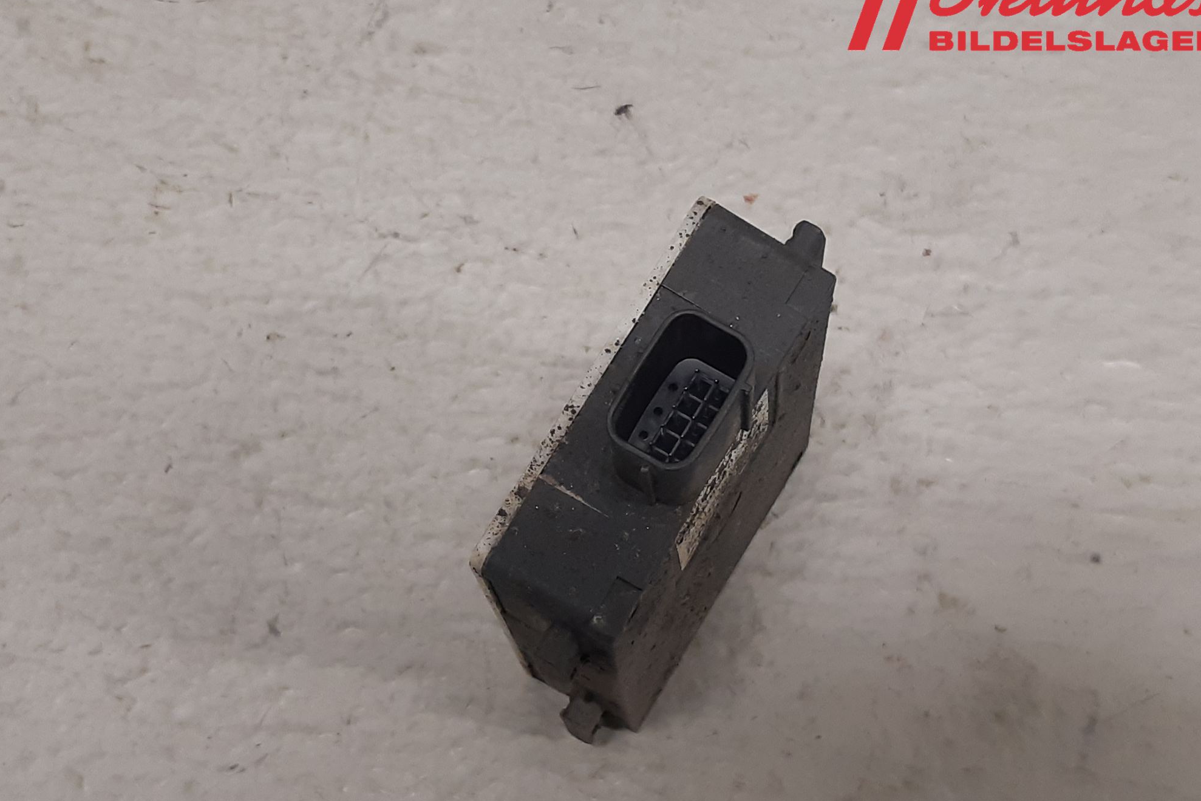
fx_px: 934
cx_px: 599
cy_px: 414
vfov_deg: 46.4
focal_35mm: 28
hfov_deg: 65.5
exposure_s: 1/50
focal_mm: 3.93
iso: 125
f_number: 1.7
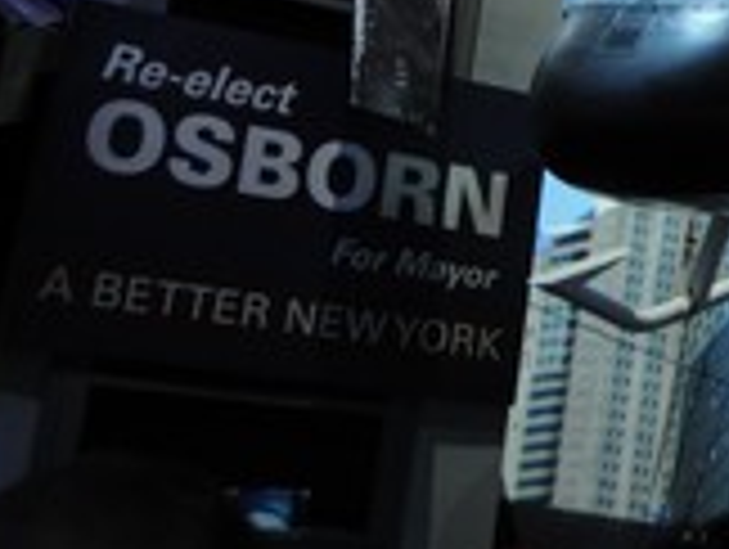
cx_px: 1102
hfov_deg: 18.9
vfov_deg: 15.7
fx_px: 1919
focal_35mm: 91
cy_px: -99
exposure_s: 1/80
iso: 800
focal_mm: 20
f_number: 3.5
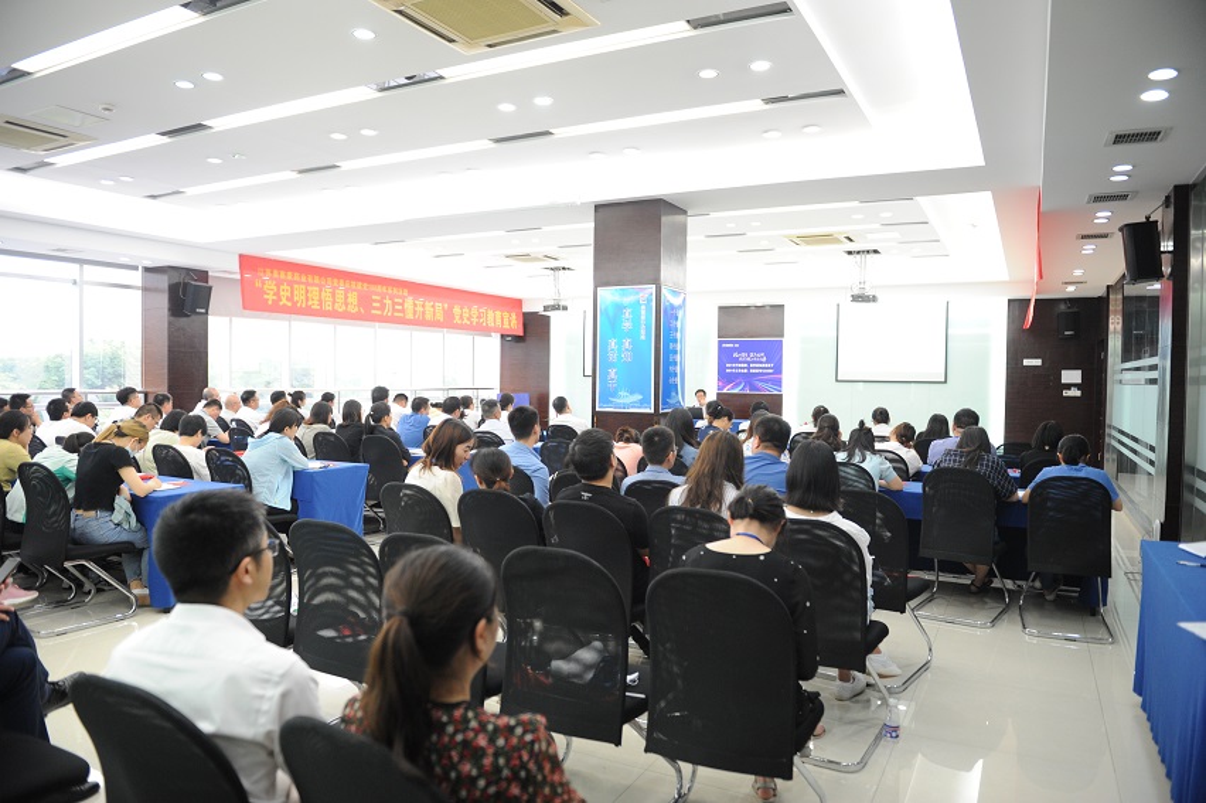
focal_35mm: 24
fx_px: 804
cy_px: 402
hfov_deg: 73.8
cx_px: 603
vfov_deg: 53.1
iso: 1600
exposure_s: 1/80
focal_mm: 24
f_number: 2.8
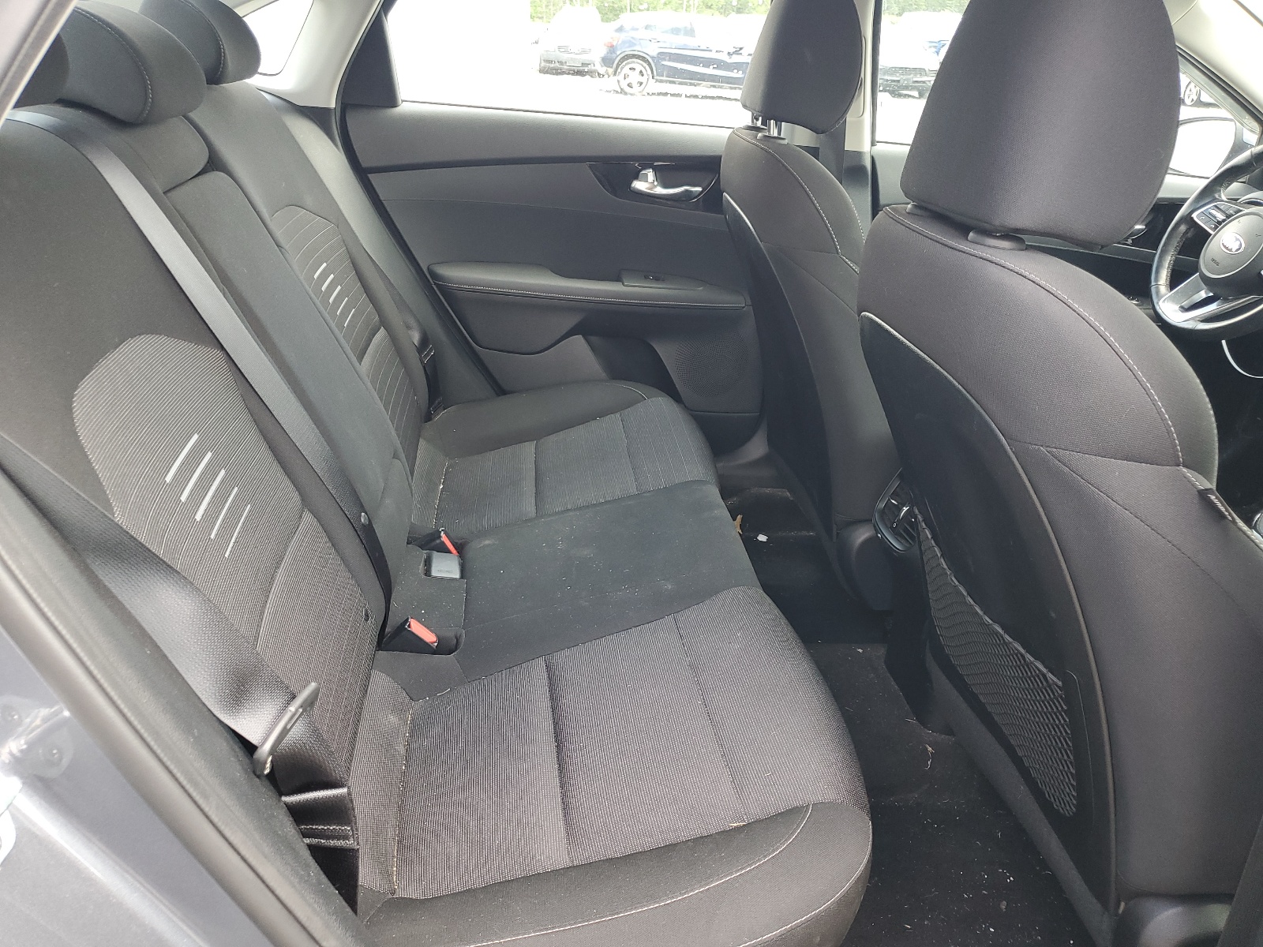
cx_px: 632
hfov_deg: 67.3
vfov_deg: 53.1
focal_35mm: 26
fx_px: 949
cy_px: 474
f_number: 1.5
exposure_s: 1/120
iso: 70
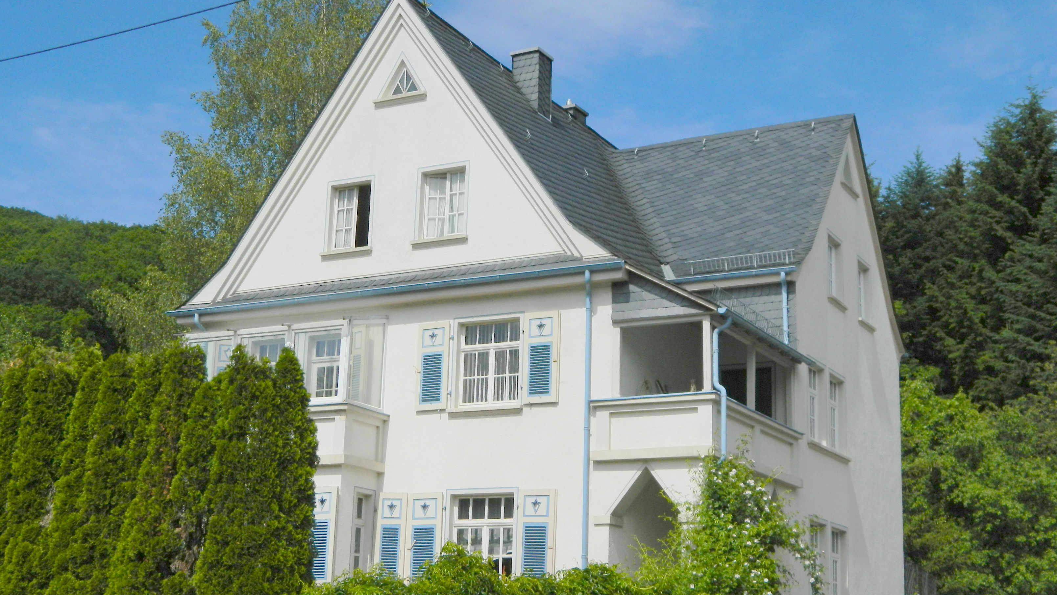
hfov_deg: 39.9
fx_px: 1457
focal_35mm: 52
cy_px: 336
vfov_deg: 23.0
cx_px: 521
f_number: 10.2
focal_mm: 8.4
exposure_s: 1/320
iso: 80
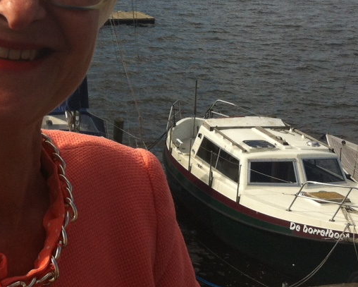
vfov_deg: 17.4
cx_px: 43
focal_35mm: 87
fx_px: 922
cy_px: 19
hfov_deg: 21.5
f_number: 2.8
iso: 80
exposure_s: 1/1371
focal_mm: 3.85
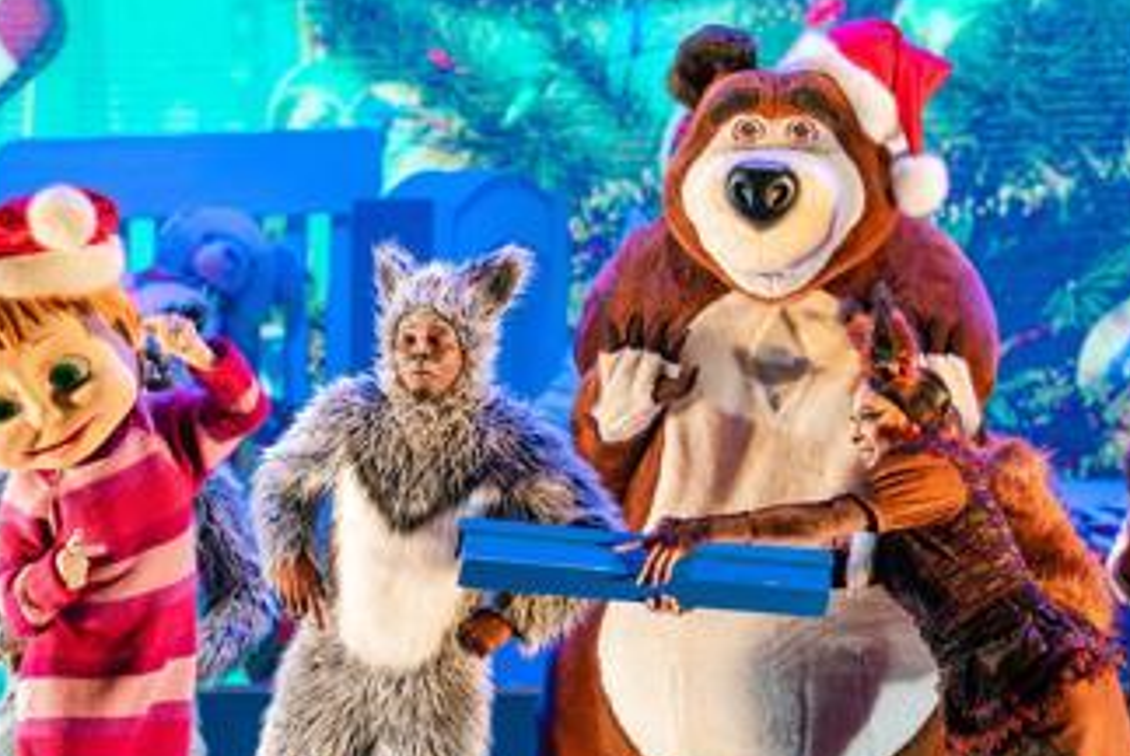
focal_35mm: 229
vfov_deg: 6.0
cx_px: 700
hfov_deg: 9.0
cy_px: 466
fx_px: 7194
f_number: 3.2
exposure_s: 1/400
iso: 1000
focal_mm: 141
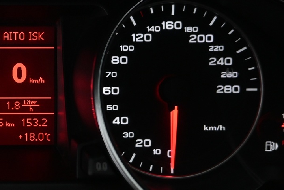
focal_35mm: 54
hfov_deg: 34.1
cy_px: 96
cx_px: 11
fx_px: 426
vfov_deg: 25.1
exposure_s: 1/25
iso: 1600
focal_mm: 16
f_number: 3.5
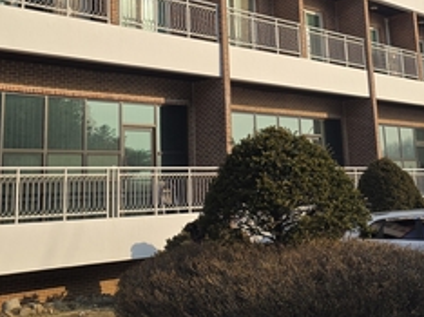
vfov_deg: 24.0
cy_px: 27
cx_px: 281
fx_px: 722
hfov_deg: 32.5
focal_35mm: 59
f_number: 1.7
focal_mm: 6.3
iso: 12
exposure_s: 1/606
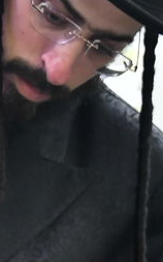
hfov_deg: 3.7
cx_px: -199
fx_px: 2489
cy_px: 390
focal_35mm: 350
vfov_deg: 5.9
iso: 1600
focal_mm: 62
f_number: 5
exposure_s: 1/160
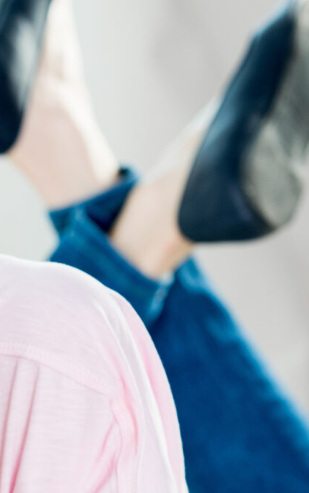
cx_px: -220
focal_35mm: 433
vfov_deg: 4.8
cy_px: 524
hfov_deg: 3.0
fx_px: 5833
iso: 200
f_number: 4.5
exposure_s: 1/200
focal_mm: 112
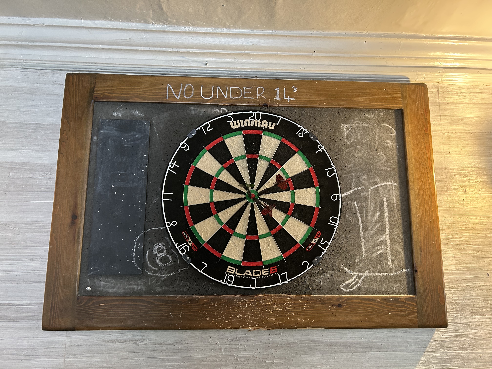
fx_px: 370
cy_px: 184
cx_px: 246
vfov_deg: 53.1
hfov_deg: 67.3
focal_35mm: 26
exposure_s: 1/50
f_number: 1.5
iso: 200
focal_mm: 5.7
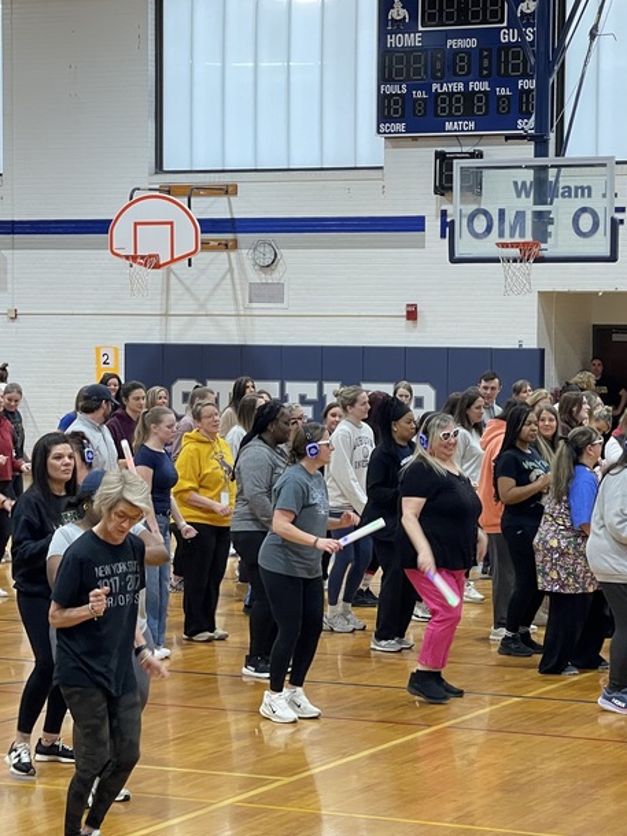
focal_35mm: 105
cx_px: 344
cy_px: 485
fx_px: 2538
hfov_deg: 14.1
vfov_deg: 18.7
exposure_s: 1/80
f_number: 2.2
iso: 200
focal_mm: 7.5
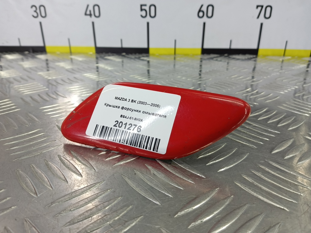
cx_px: 156
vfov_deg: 58.9
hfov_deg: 73.9
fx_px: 207
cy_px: 116
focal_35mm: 23
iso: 101
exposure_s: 1/50
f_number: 1.6
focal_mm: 4.11
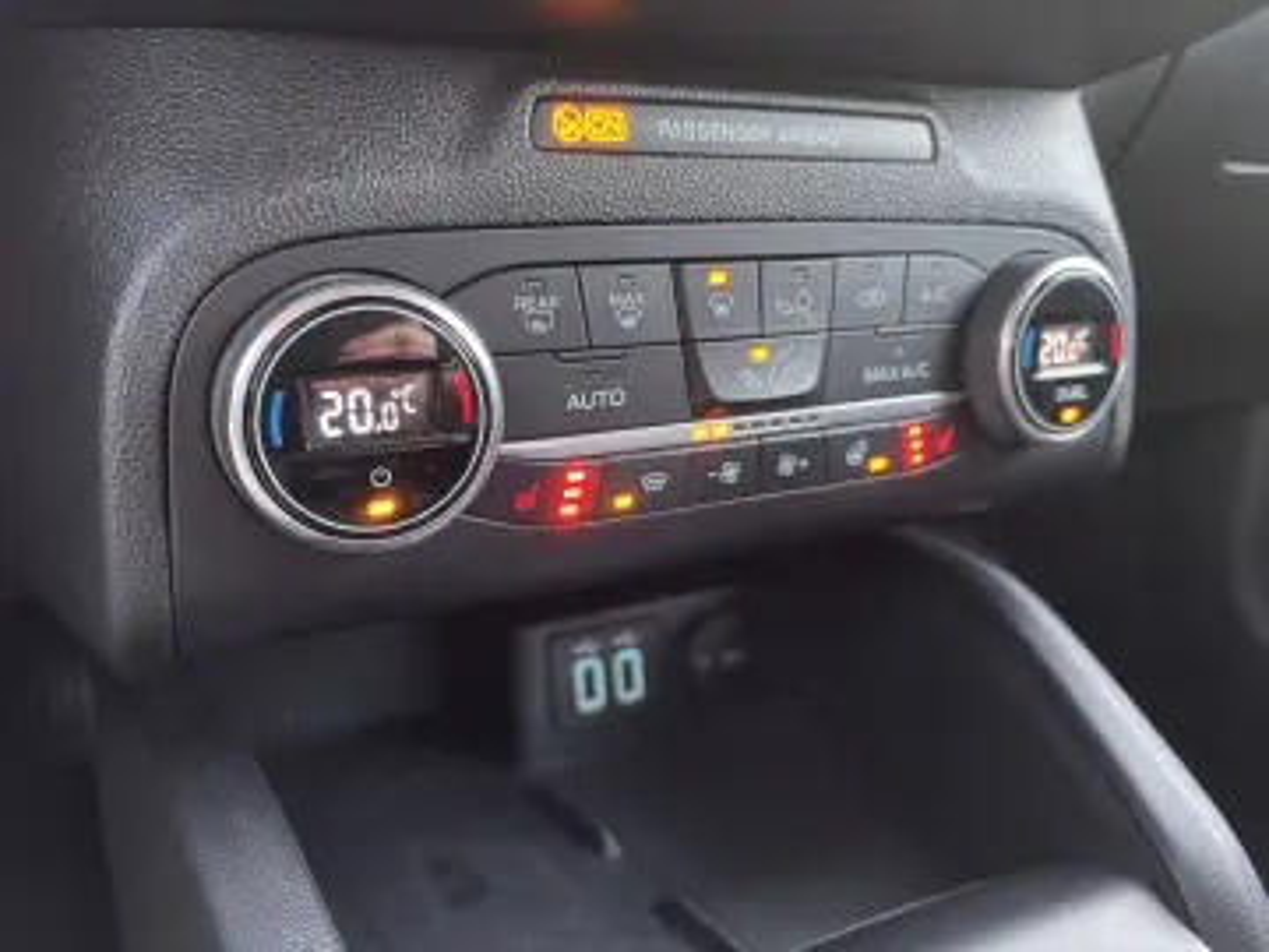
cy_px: 476
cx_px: 634
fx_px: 953
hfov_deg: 67.3
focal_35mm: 26
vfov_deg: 53.1
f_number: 1.6
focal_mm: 5.96
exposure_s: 1/40
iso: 500
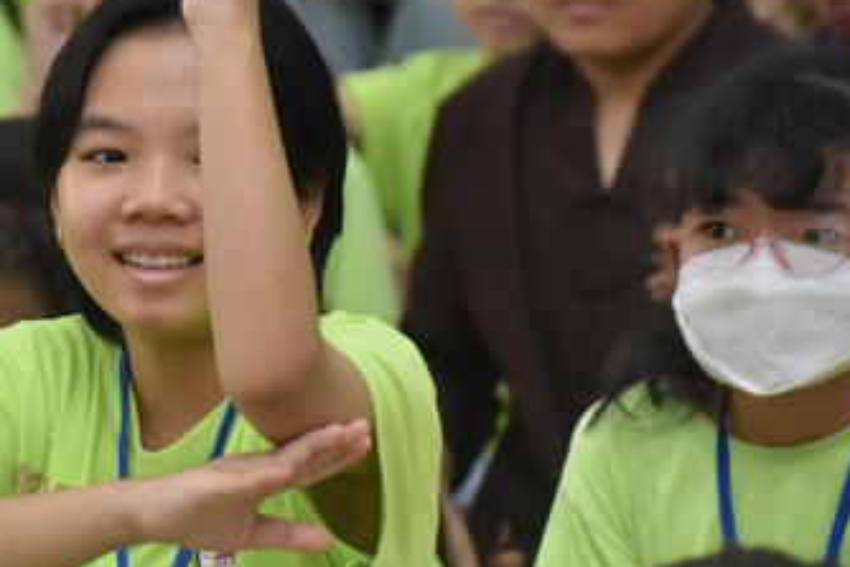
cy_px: 252
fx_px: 8267
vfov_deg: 3.9
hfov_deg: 5.9
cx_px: 74
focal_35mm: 350
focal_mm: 180
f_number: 5.6
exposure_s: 1/160
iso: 3200
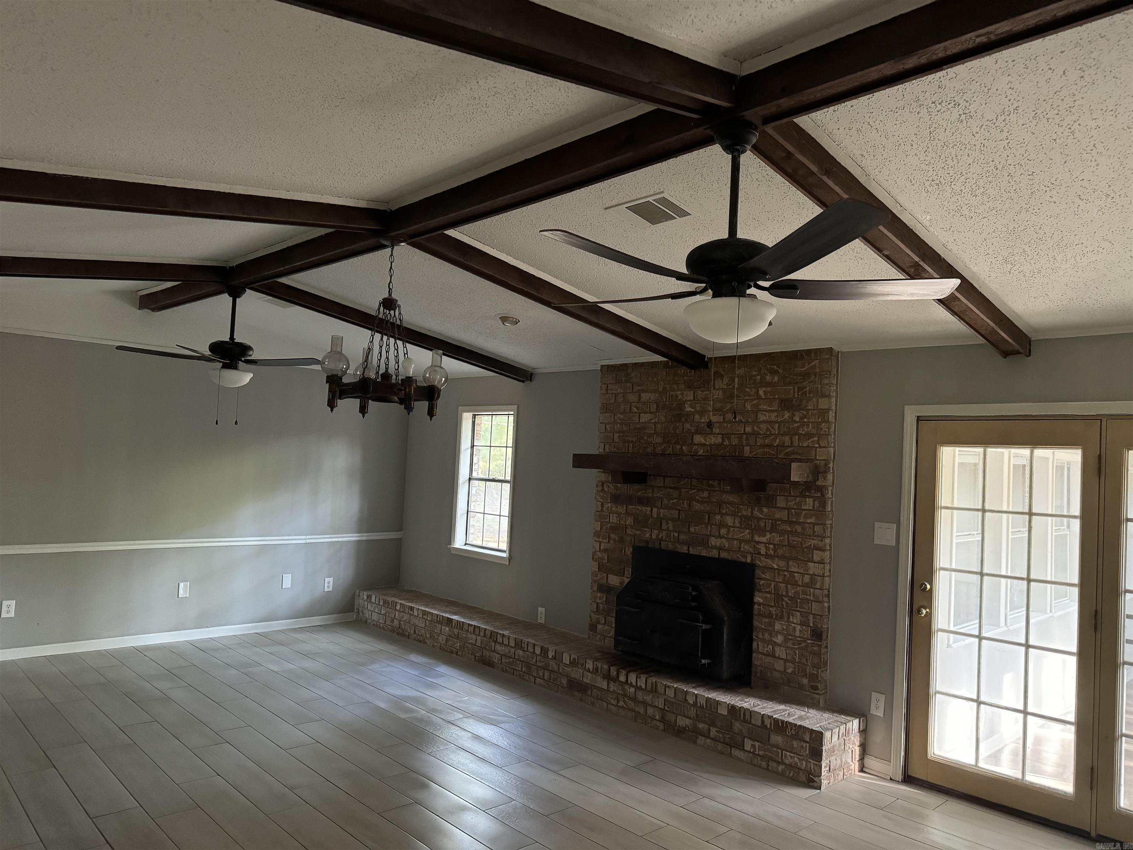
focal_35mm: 24
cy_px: 425
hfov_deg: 71.6
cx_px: 566
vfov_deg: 56.8
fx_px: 786
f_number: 1.78
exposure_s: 1/38
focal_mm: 6.76
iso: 1000
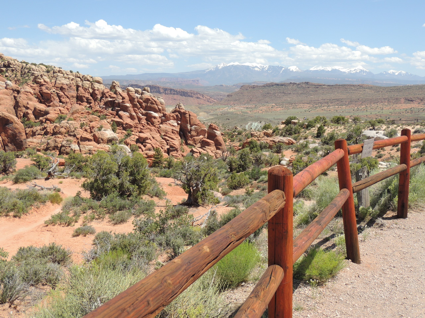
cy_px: 159
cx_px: 212
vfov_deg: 36.0
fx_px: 491
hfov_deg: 46.8
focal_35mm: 40
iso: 100
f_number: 3.3
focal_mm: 7.1
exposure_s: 1/1000
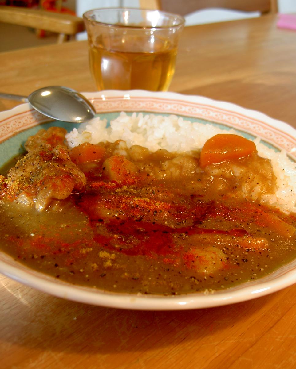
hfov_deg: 36.5
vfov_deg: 44.8
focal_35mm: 41
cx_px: 149
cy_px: 176
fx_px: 449
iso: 100
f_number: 2.8
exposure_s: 1/23.4
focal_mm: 8
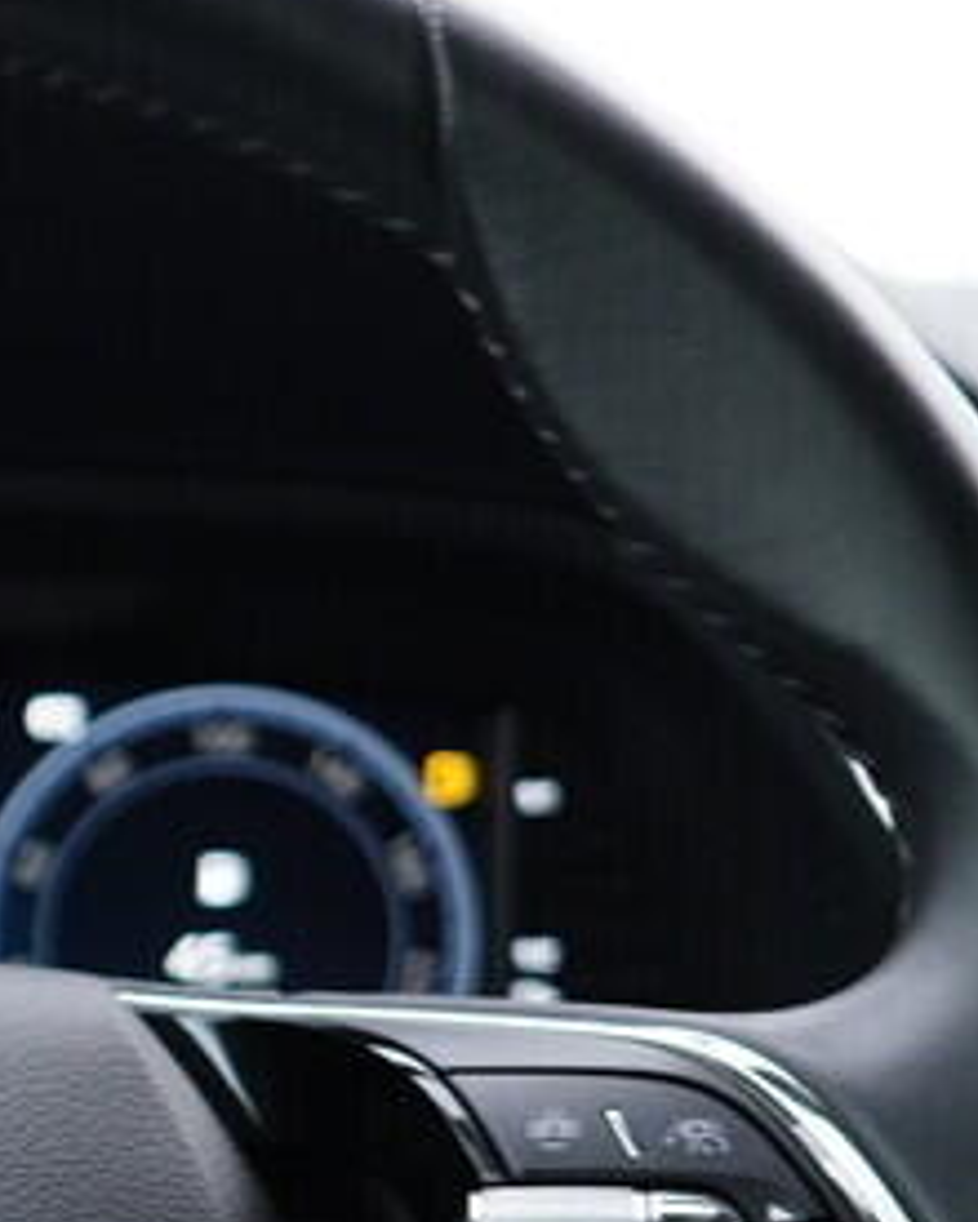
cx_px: -400
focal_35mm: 126
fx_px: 4559
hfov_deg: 11.8
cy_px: 1344
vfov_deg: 14.9
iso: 200
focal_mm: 24
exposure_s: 1/40
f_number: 2.8
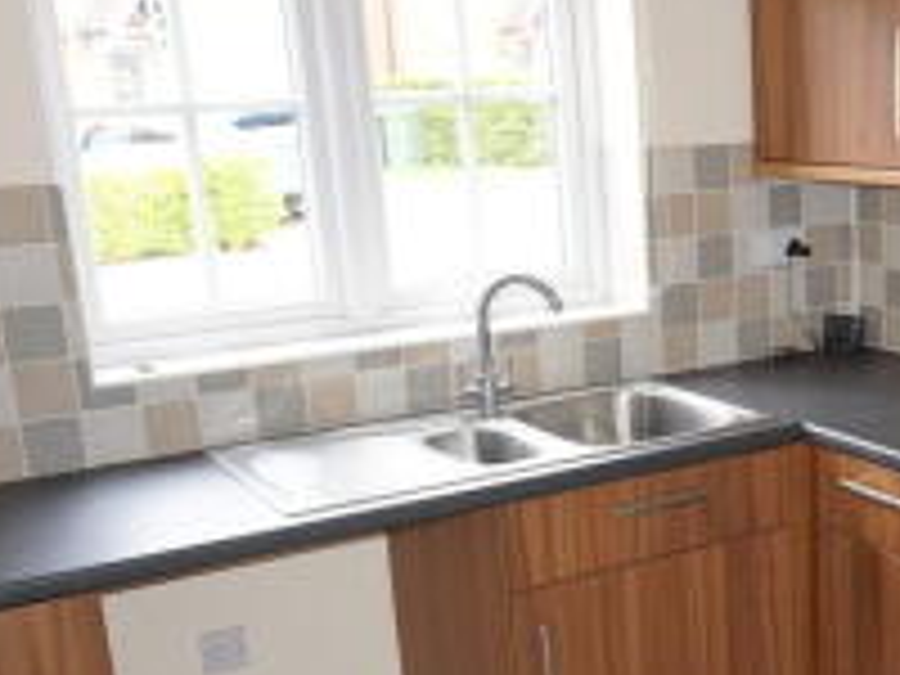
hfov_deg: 32.8
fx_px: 1430
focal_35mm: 55
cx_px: 842
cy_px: 475
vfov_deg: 26.3
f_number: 4
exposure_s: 1/60
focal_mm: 16
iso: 400
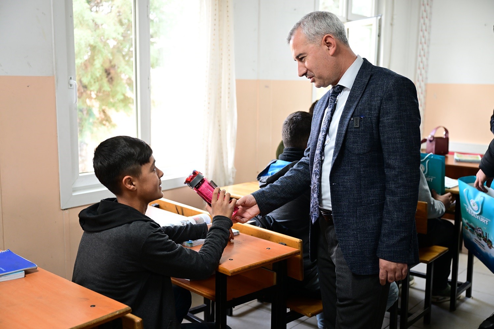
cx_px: 247
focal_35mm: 39
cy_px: 164
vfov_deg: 34.2
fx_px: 535
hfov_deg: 49.6
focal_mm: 39
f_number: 2.8
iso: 1250
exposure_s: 1/125
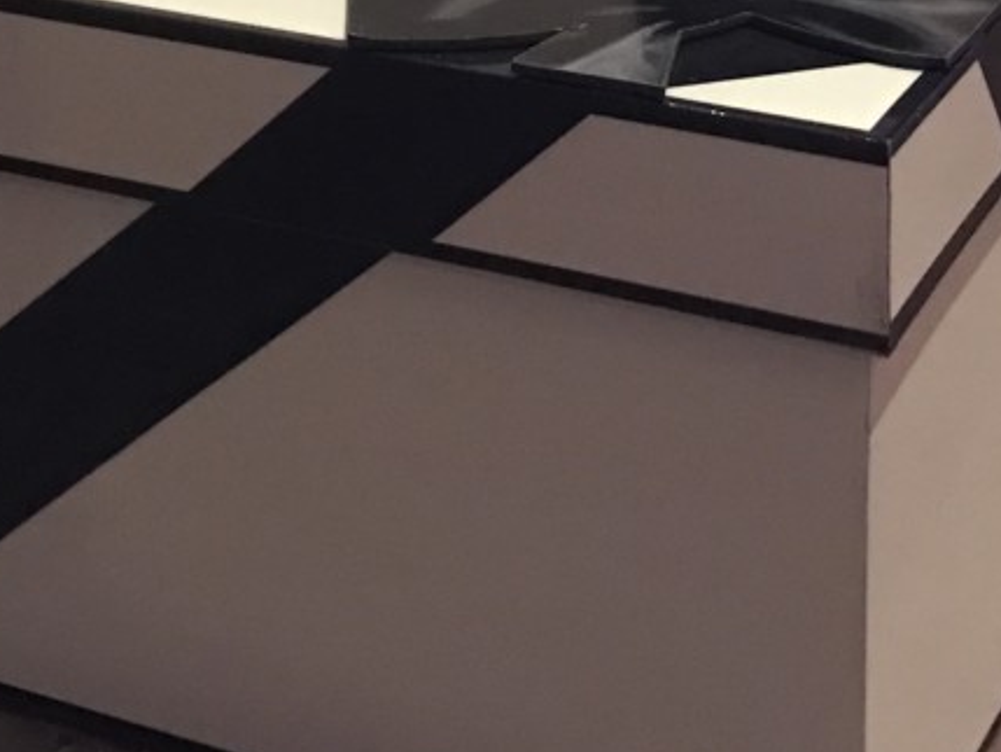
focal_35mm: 94
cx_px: 525
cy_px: -388
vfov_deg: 14.6
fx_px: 2719
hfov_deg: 20.9
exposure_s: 1/5
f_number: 1.8
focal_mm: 3.99
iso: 80
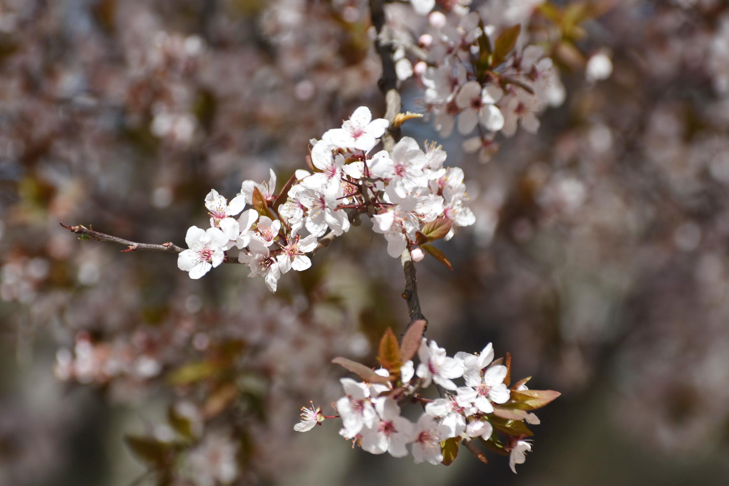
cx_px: 364
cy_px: 243
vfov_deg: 6.8
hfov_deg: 10.2
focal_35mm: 202
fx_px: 4100
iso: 160
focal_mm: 135
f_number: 5
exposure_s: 1/640
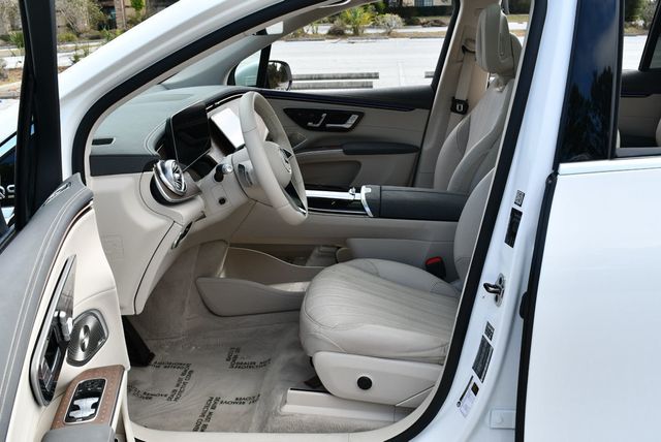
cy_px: 221
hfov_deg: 53.1
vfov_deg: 36.9
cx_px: 330
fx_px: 662
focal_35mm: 36
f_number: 7.1
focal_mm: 18
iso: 200
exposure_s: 1/250
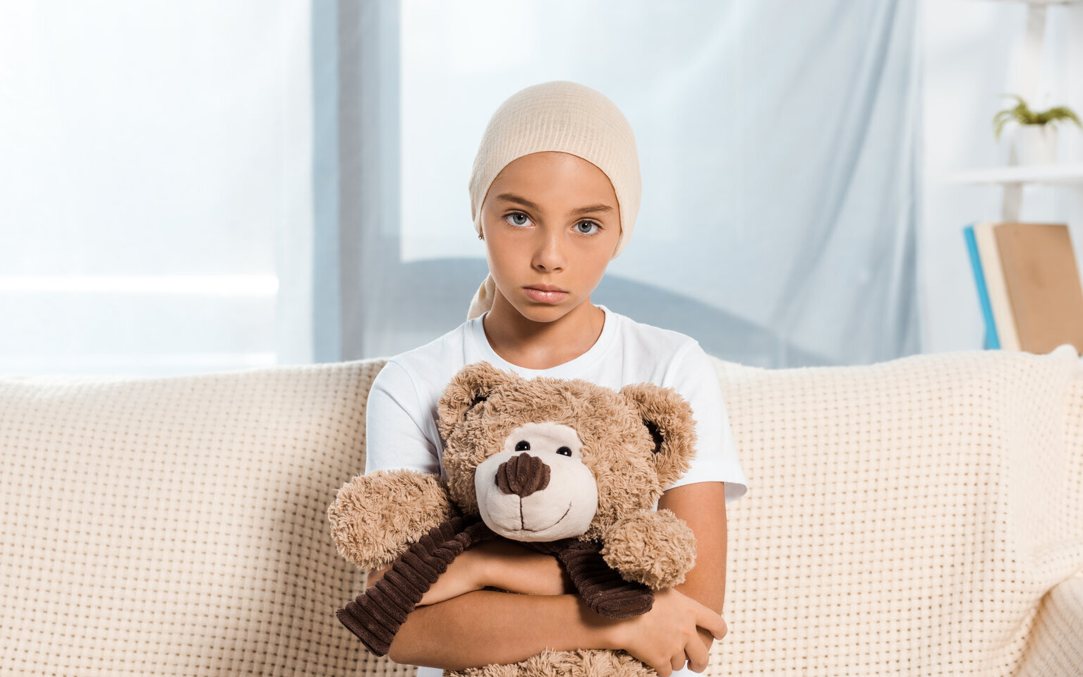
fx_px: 2745
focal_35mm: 93
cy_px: 398
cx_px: 462
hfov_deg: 22.3
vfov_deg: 14.0
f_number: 5
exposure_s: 1/160
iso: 100
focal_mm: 70
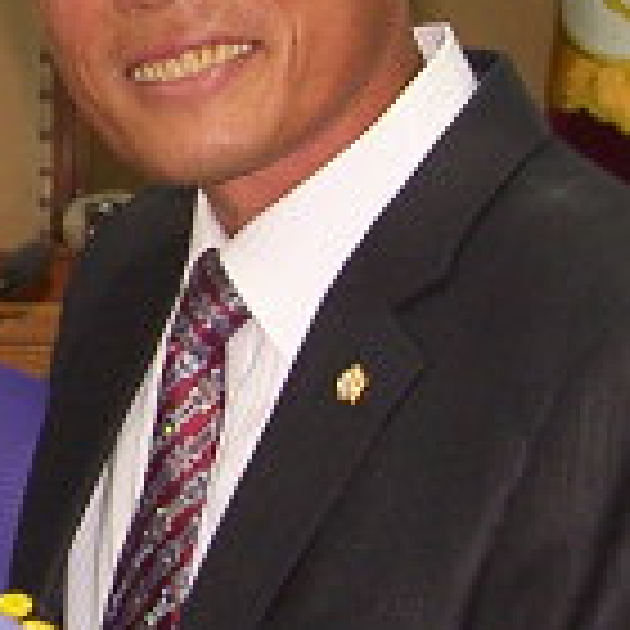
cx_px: -297
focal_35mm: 323
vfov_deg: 5.4
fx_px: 6651
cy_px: 225
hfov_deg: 5.4
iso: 100
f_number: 2.5
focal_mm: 12.9
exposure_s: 1/50
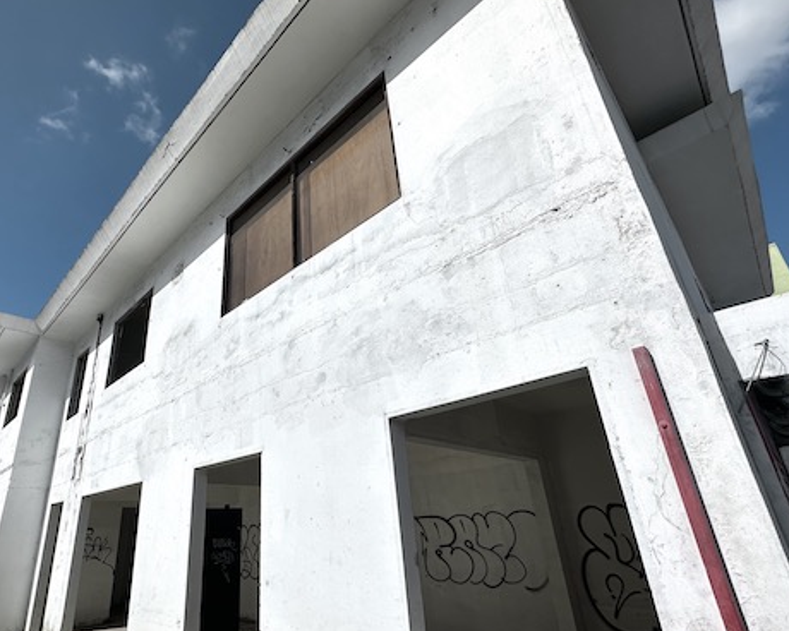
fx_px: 444
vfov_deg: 70.6
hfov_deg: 82.3
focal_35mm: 19
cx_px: 316
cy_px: 352
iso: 40
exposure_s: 1/6897
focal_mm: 2.22
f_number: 2.2
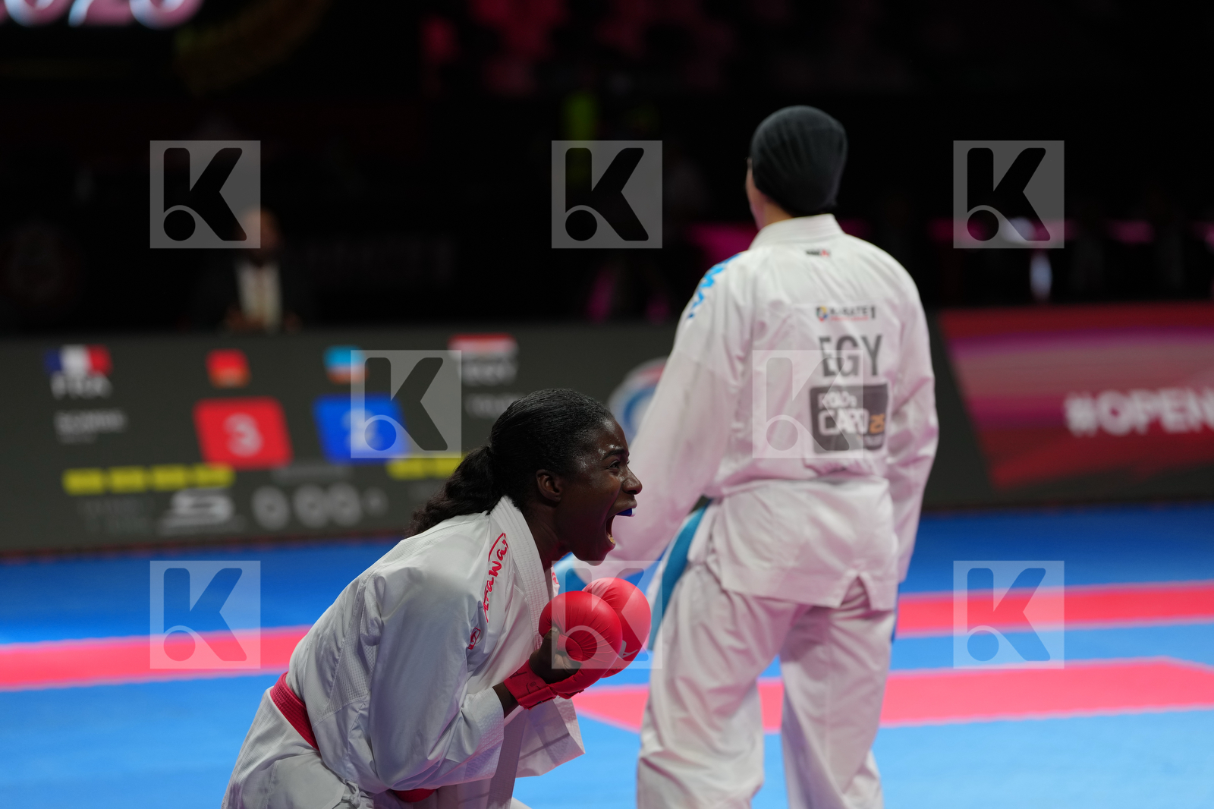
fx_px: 4416
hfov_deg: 15.7
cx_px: 607
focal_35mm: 131
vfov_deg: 10.5
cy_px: 404
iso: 640
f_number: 2.8
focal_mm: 131
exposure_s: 1/1000
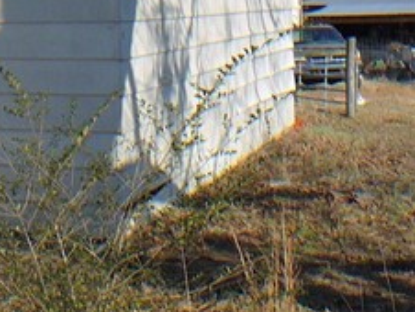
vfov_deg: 14.9
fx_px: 1188
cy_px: 57
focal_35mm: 99
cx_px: -167
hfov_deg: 18.1
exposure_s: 1/500
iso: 80
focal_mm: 5.2
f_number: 5
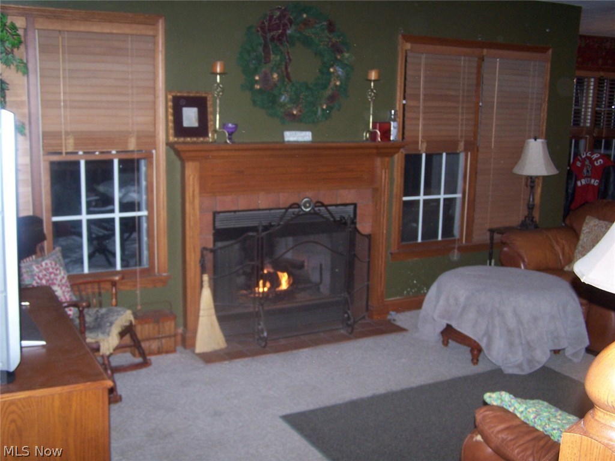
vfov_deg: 37.7
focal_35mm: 38
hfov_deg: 49.0
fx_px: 675
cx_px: 308
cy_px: 230
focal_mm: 6.3
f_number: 2.8
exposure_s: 1/60
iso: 140
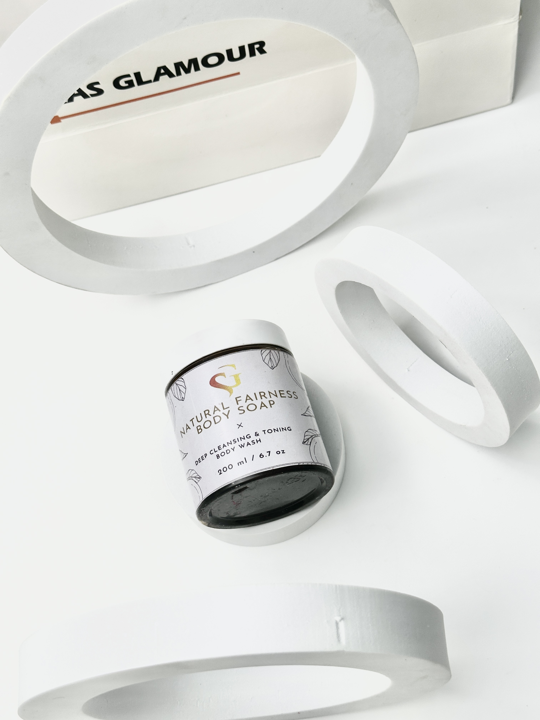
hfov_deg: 30.3
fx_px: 998
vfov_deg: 39.7
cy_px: 360
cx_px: 270
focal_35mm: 48
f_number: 1.78
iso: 64
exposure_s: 1/341
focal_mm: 6.86
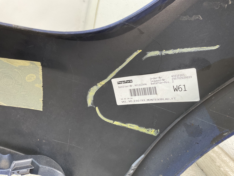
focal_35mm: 29
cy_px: 88
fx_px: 196
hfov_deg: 61.7
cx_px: 117
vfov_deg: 48.2
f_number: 1.8
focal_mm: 3
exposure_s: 1/50
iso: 32
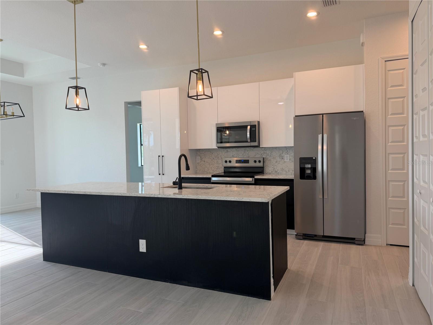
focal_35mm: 24
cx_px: 216
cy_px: 162
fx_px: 300
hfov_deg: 71.6
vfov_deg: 56.8
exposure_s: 1/120
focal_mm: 6.76
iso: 50
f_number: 1.78
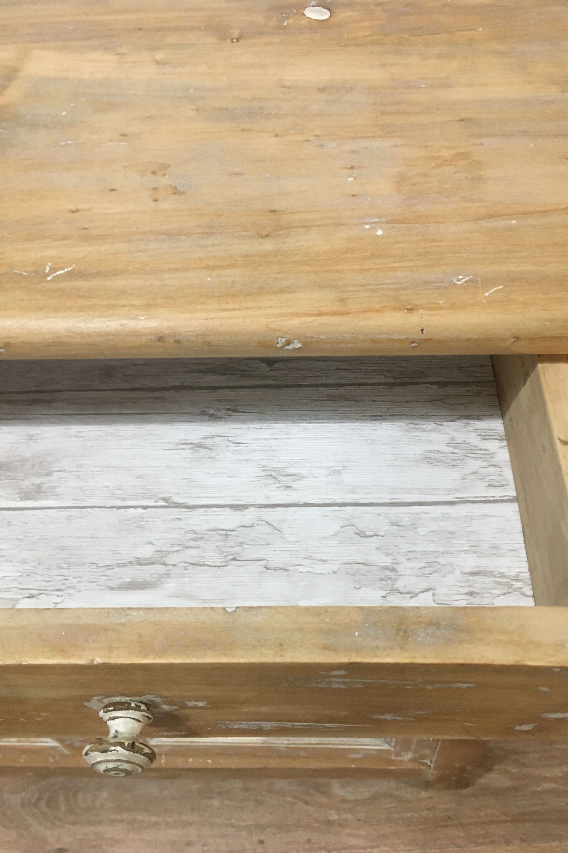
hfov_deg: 42.2
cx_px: 321
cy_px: 430
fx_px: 734
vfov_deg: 60.3
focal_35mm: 31
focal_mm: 4.15
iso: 160
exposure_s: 1/33
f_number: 2.2
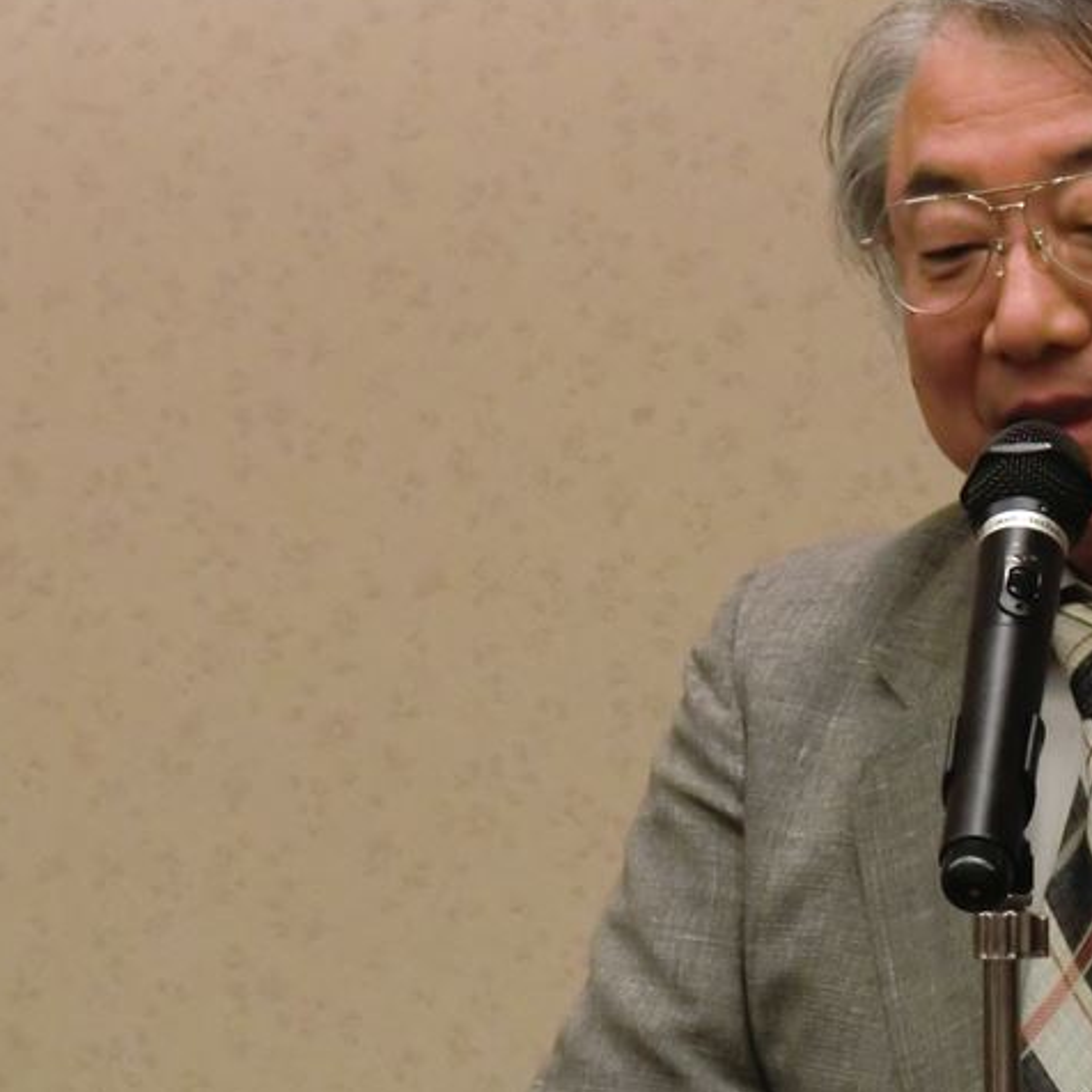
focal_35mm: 291
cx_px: 1106
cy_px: 457
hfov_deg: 6.0
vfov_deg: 6.0
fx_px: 10386
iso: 400
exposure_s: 1/30
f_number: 4.6
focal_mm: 25.9
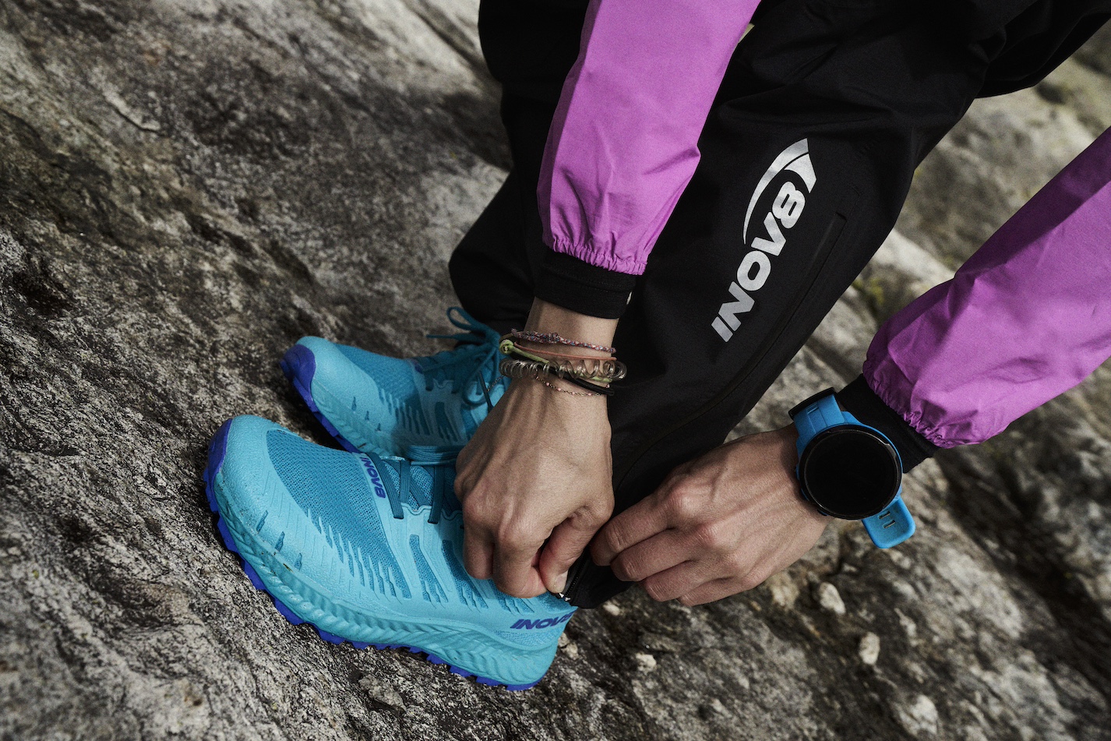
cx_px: 556
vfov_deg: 37.9
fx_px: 1080
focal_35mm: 35
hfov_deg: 54.4
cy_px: 370
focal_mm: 35
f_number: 7.1
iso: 1000
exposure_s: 1/2500
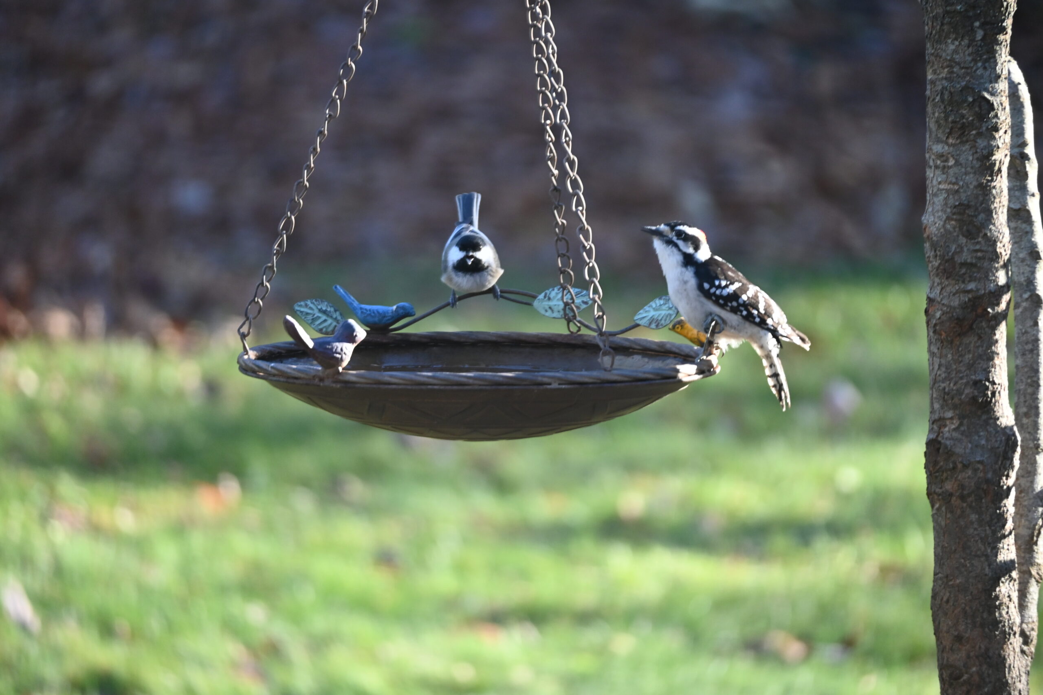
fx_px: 10864
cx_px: 522
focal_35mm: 375
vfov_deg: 3.7
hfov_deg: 5.5
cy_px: 348
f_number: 6.3
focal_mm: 250
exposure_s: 1/250
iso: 800
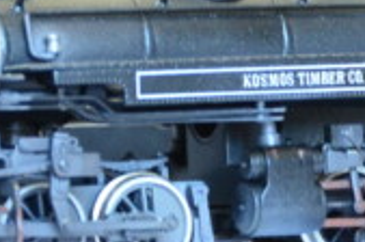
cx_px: 525
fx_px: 7539
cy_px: 41
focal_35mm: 745
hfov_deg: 2.8
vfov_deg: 1.8
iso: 800
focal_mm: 82
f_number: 6.3
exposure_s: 1/13
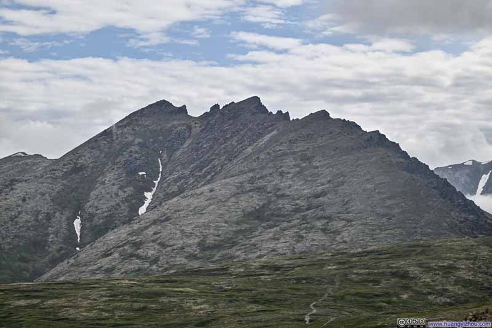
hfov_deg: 17.1
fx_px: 1641
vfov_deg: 11.4
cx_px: 246
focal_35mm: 120
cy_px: 164
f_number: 6.3
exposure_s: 1/1000
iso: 100
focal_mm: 120
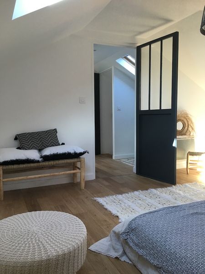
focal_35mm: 29
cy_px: 137
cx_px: 102
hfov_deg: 48.2
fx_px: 229
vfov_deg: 61.7
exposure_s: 1/33
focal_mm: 4.15
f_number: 2.2
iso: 50
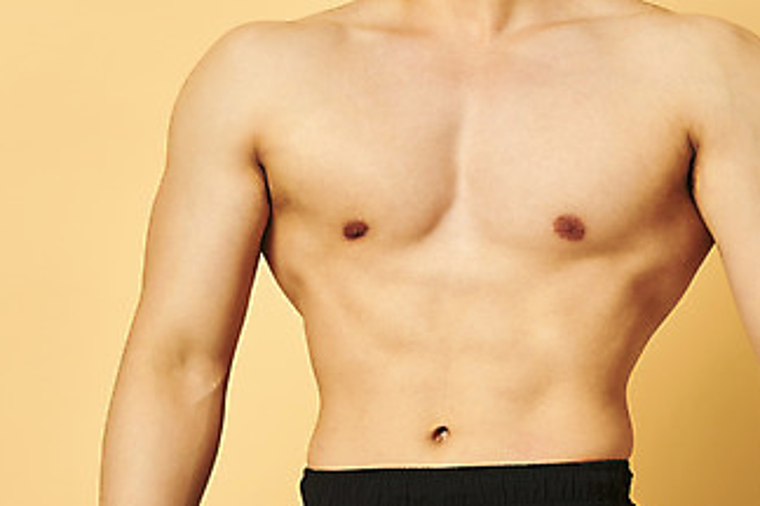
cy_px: 391
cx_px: 332
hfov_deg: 10.6
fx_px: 4095
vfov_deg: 7.1
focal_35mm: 194
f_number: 16
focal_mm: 105
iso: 100
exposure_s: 1/125
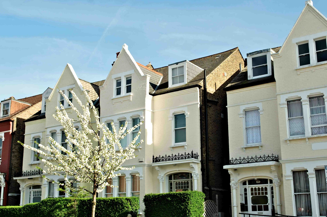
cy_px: 108
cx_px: 164
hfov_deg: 41.2
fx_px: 435
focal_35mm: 48
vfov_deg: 28.0
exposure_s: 1/320
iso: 100
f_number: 3.5
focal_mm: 32
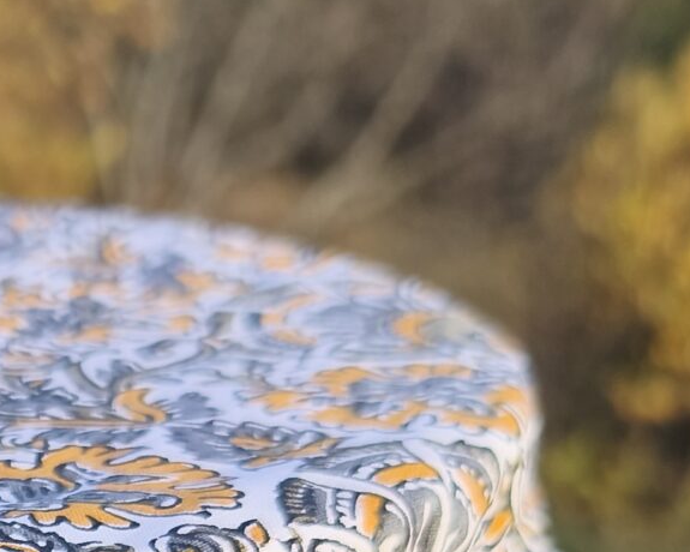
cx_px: -259
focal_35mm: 100
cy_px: 890
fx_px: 2042
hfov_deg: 17.7
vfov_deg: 14.1
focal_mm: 6.18
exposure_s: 1/290
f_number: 1.65
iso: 50
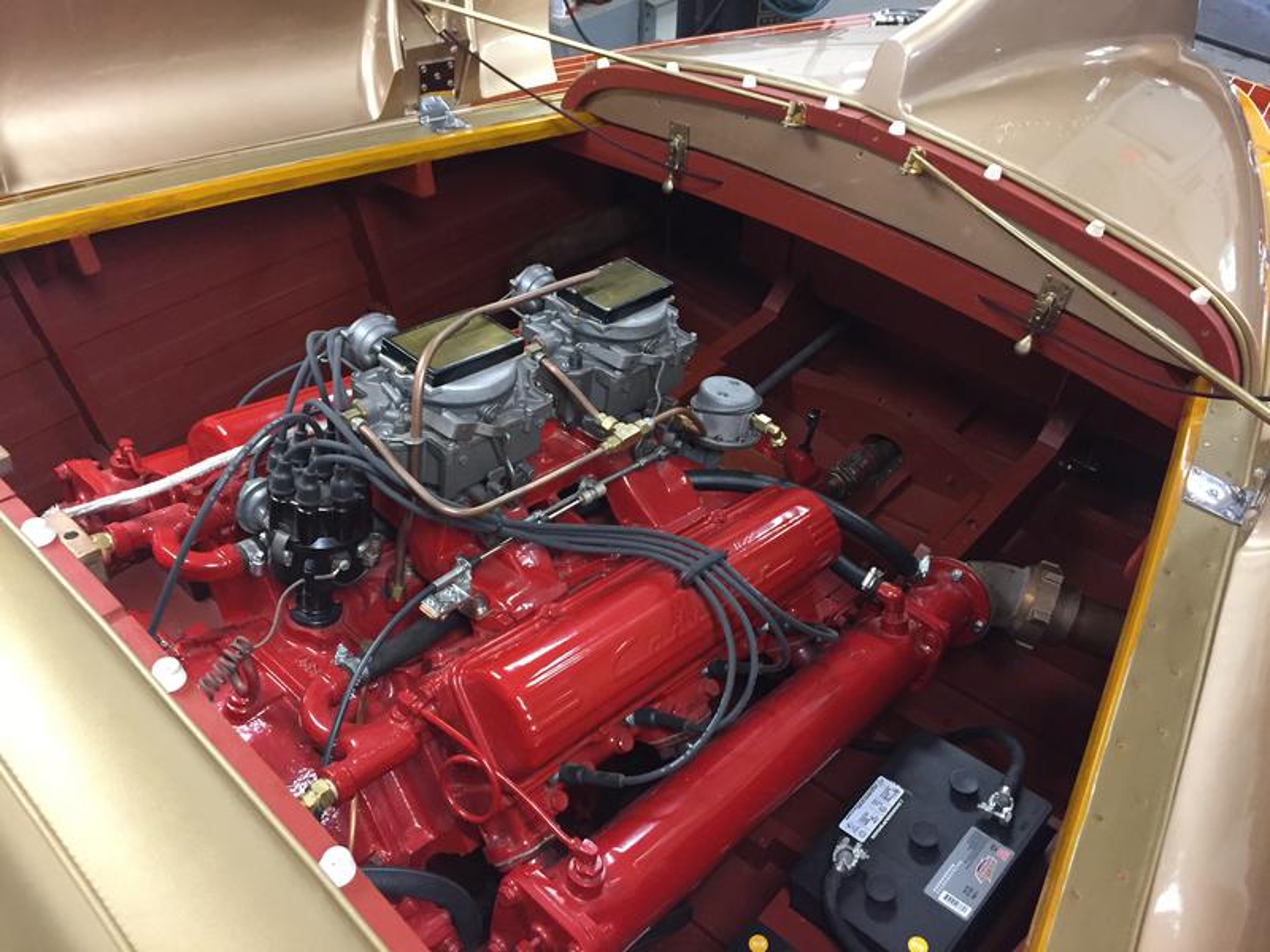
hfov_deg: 61.7
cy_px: 476
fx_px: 1064
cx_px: 635
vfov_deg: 48.2
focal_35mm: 29
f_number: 2.2
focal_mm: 4.15
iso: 250
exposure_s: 1/30
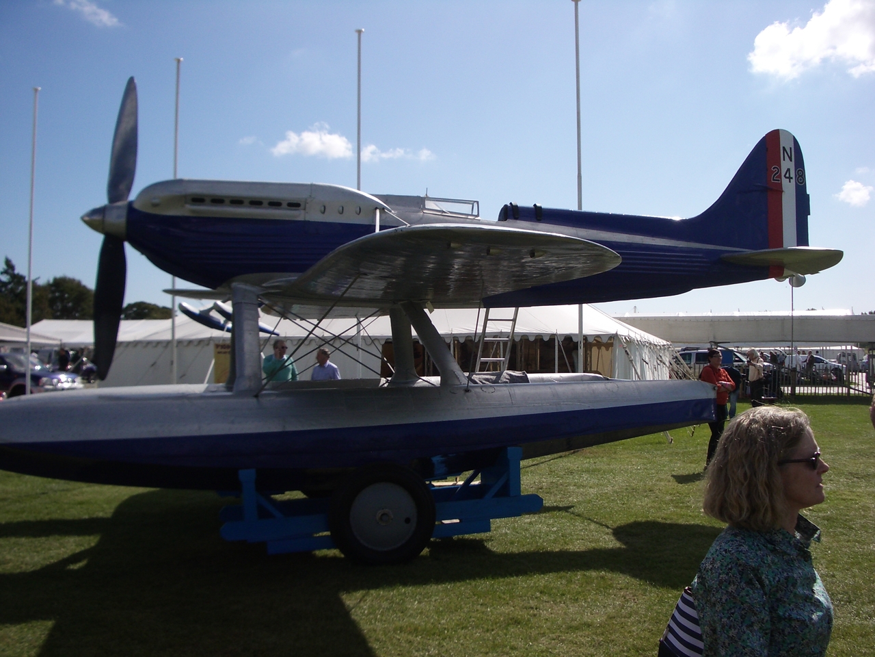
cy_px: 328
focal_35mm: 35
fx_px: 885
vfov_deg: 40.7
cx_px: 438
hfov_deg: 52.6
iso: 80
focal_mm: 5.8
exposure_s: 1/800
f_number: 4.3
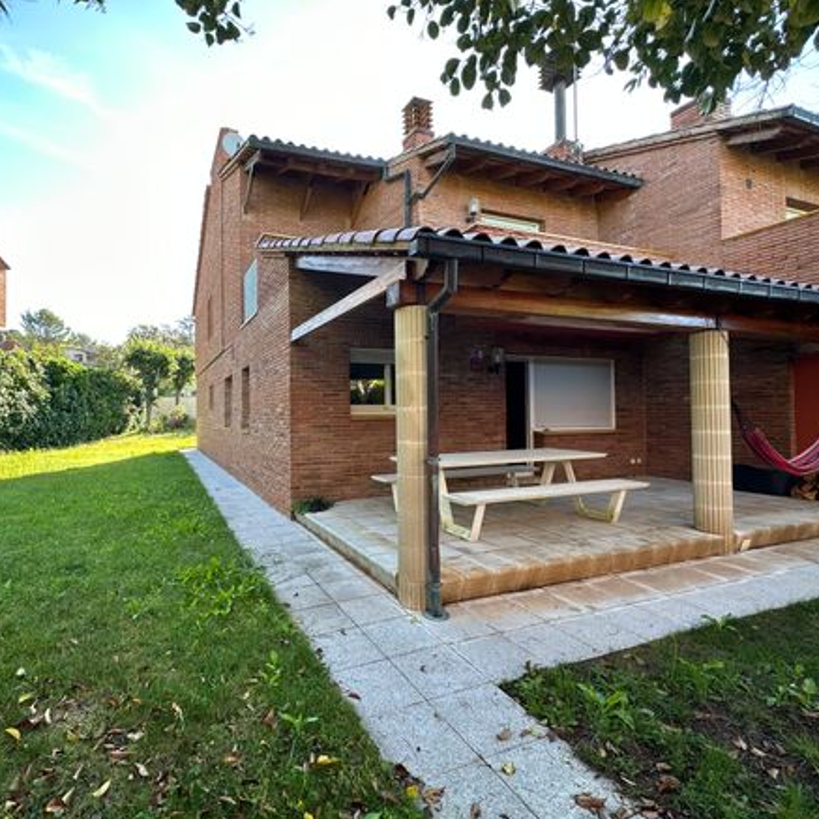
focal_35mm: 17
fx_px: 455
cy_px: 407
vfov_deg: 84.0
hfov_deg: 82.6
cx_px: 313
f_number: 2.2
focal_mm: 2.22
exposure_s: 1/124
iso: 40
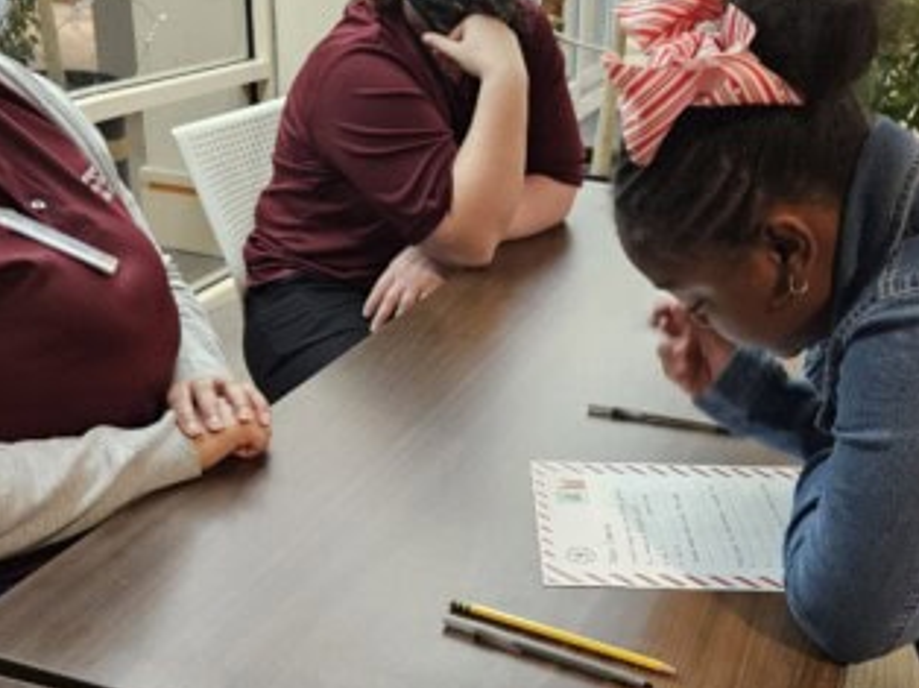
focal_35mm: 44
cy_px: 430
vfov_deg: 32.7
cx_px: 588
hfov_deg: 42.6
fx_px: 1167
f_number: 1.8
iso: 500
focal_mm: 5.4
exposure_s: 1/24
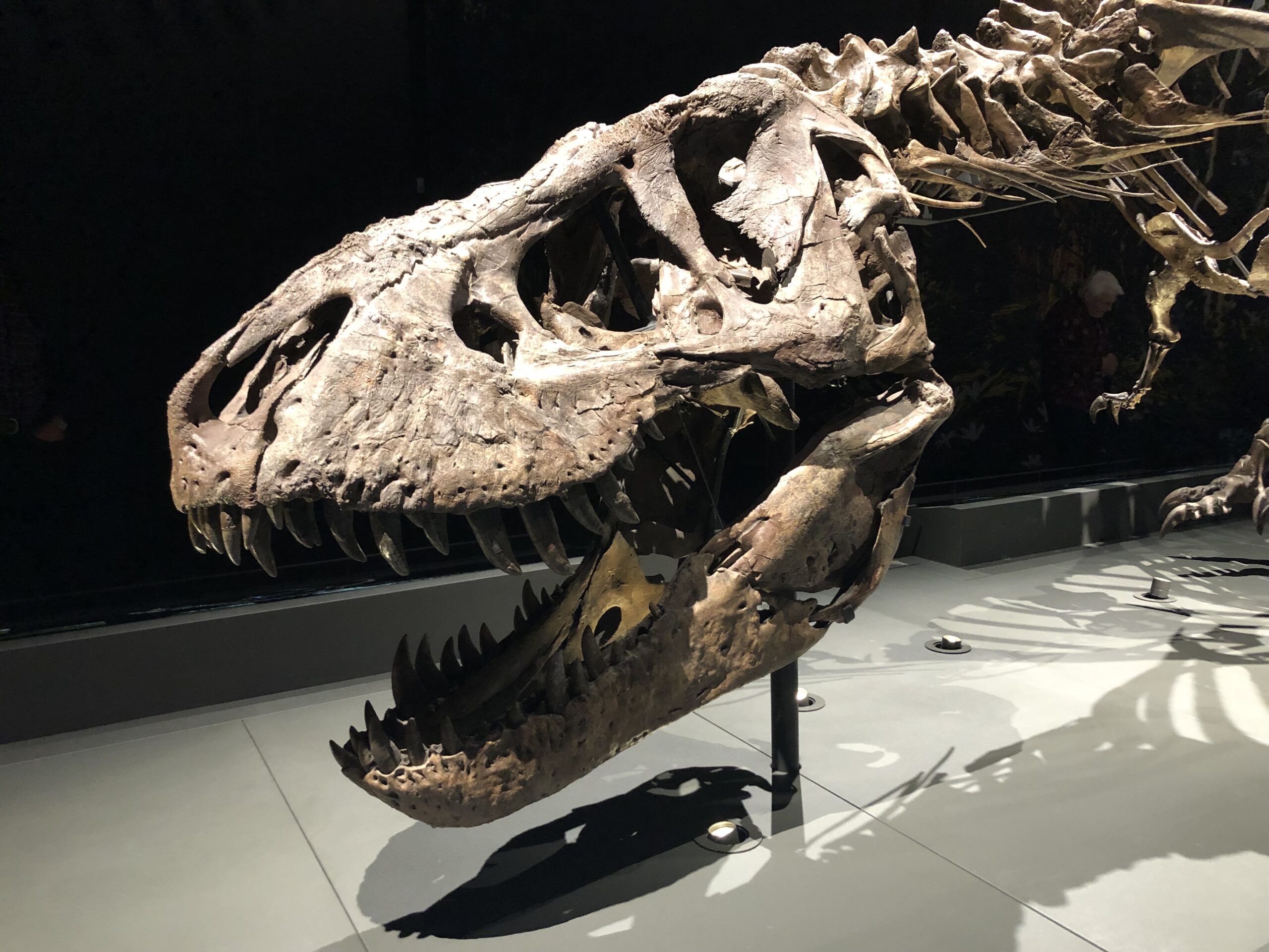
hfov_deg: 63.4
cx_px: 634
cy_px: 476
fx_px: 1026
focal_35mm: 28
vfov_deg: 49.7
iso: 100
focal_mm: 3.99
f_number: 1.8
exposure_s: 1/8
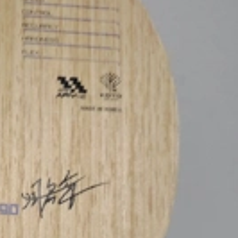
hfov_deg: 24.9
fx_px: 498
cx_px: -27
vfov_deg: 25.1
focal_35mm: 64
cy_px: 258
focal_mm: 5.25
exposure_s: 1/33.3
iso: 891
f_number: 1.75
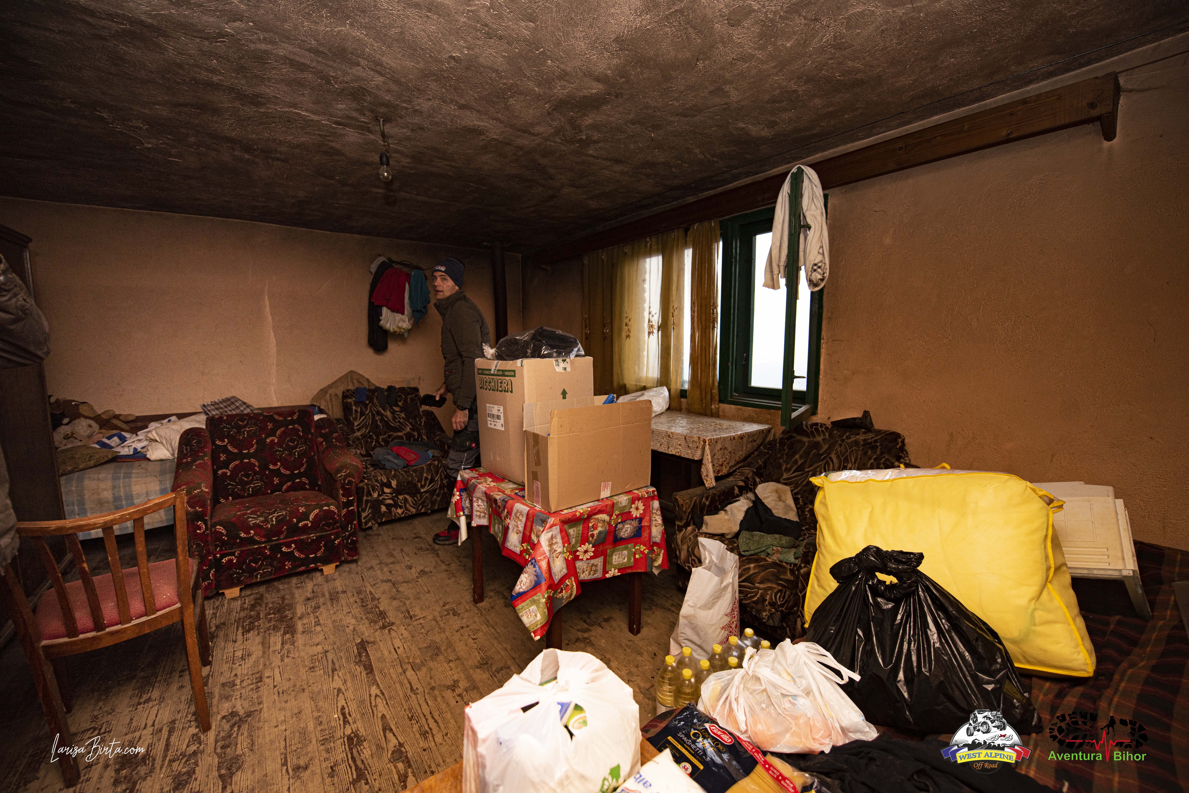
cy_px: 396
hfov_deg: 104.2
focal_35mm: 14
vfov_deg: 81.2
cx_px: 594
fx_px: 463
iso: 320
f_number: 3.2
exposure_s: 1/320
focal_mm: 14
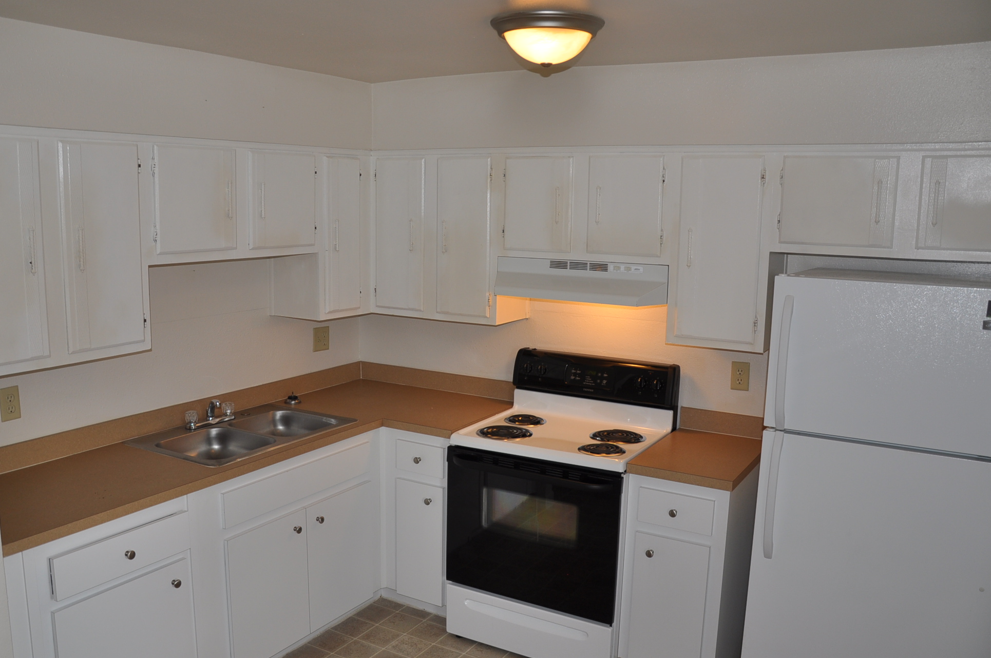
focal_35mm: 30
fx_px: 825
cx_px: 444
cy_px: 338
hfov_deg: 61.8
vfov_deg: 43.5
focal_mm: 18
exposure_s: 1/60
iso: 200
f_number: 3.5
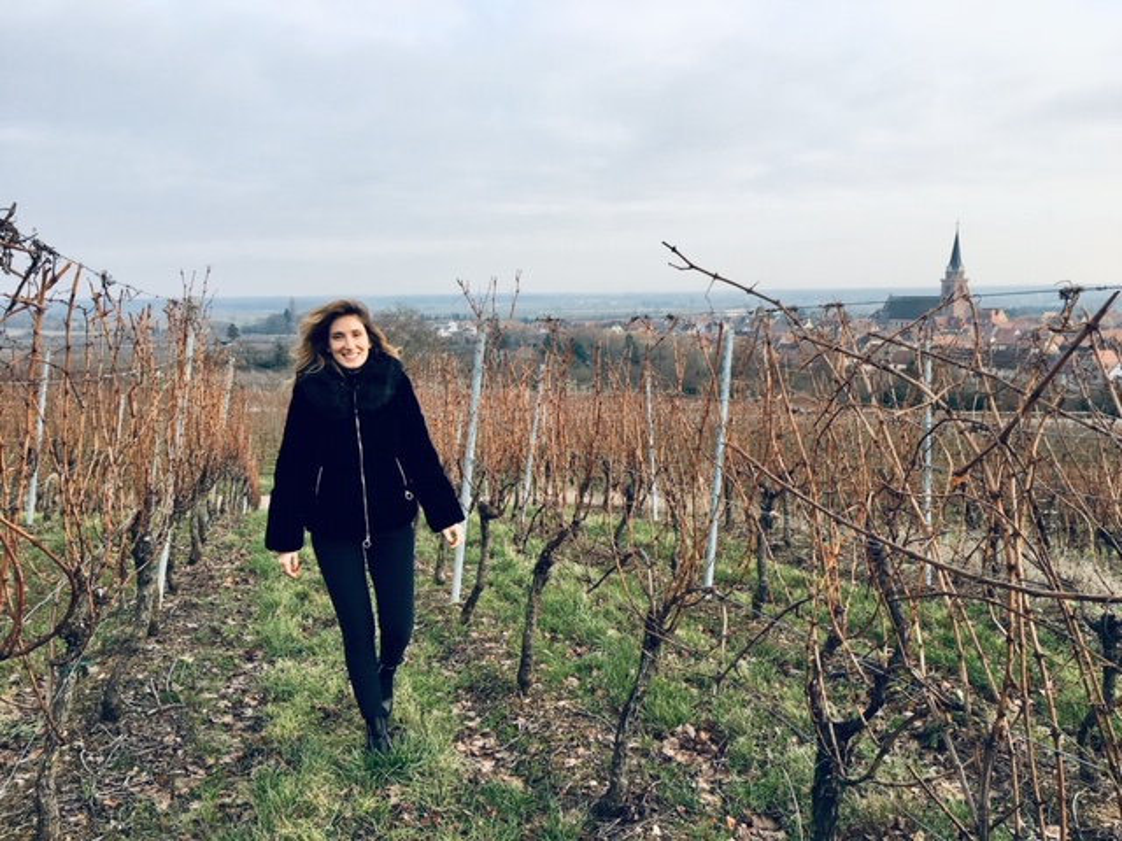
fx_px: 940
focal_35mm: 29
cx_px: 561
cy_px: 420
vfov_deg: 48.2
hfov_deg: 61.7
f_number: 2.2
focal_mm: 4.15
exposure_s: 1/232
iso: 25
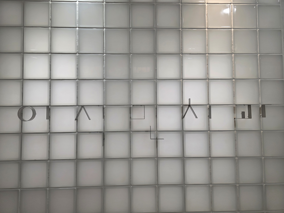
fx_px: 189
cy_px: 106
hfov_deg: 73.9
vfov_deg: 58.9
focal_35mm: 23
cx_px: 142
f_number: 1.7
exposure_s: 1/120
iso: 80
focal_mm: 6.3
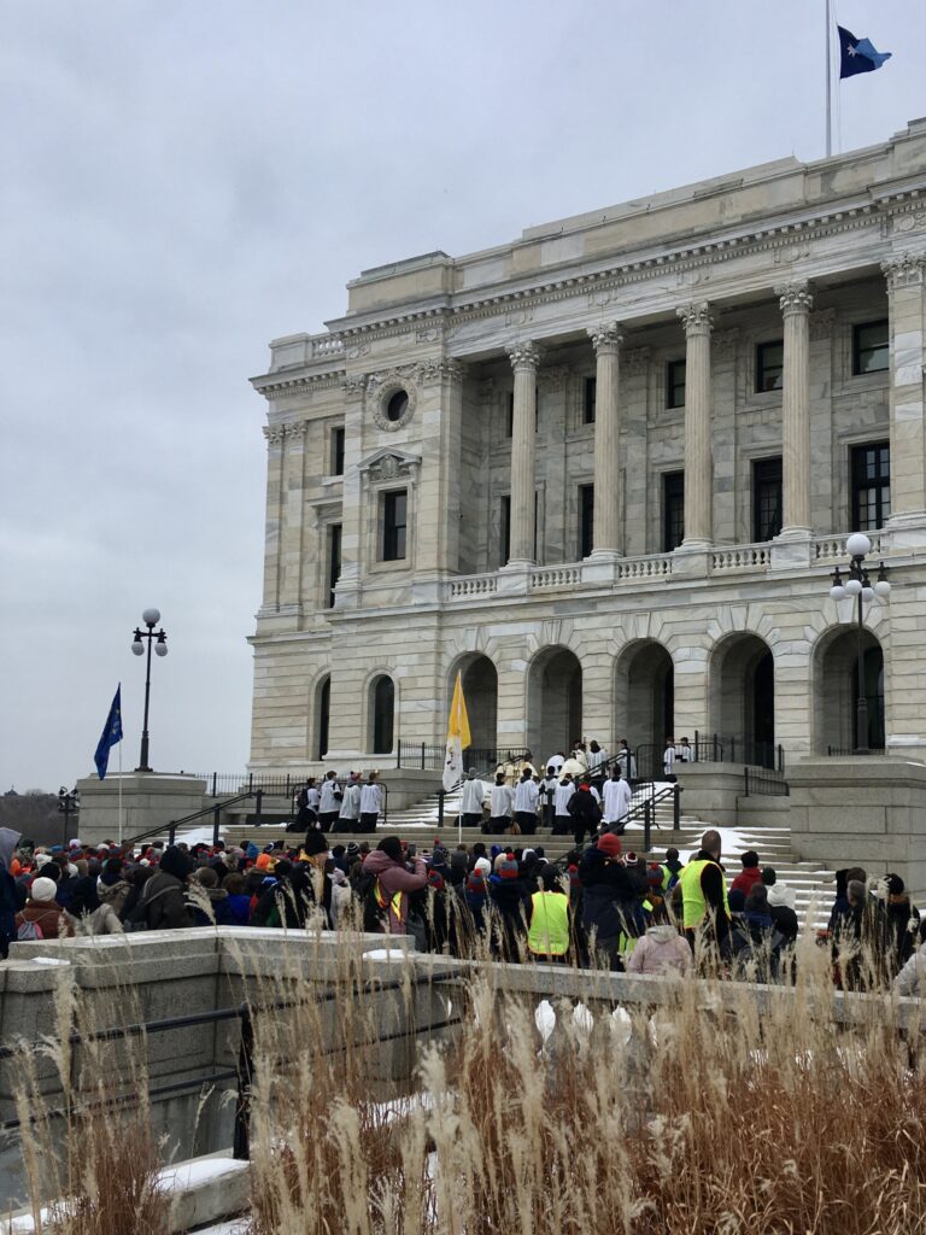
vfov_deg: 61.7
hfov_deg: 48.2
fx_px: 1034
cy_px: 618
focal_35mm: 29
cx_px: 463
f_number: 2.2
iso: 25
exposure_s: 1/1099
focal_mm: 4.15
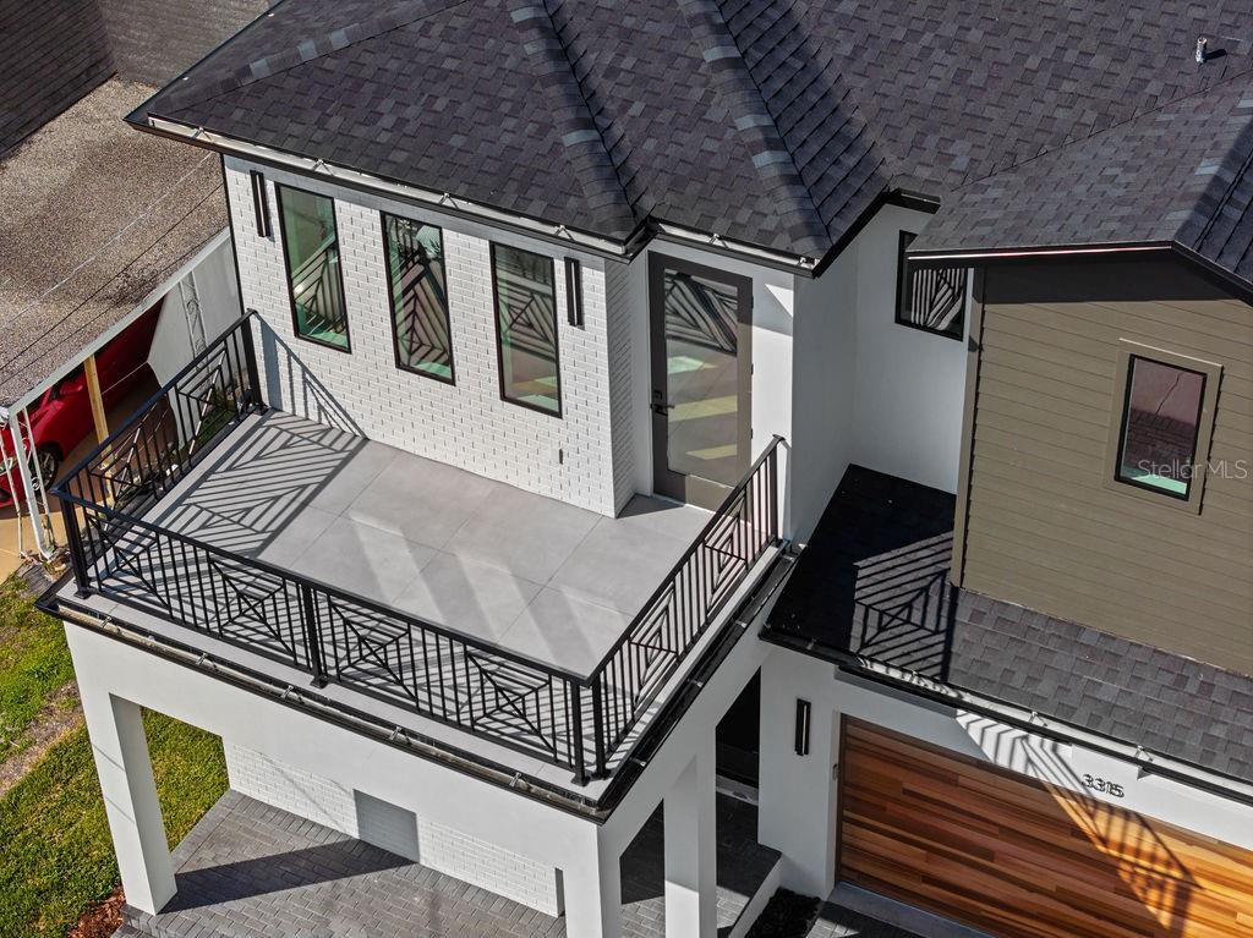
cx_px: 626
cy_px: 469
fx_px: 2533
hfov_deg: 27.8
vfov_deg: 21.0
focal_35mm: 70
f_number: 2.8
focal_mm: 19.35
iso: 150
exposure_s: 1/100
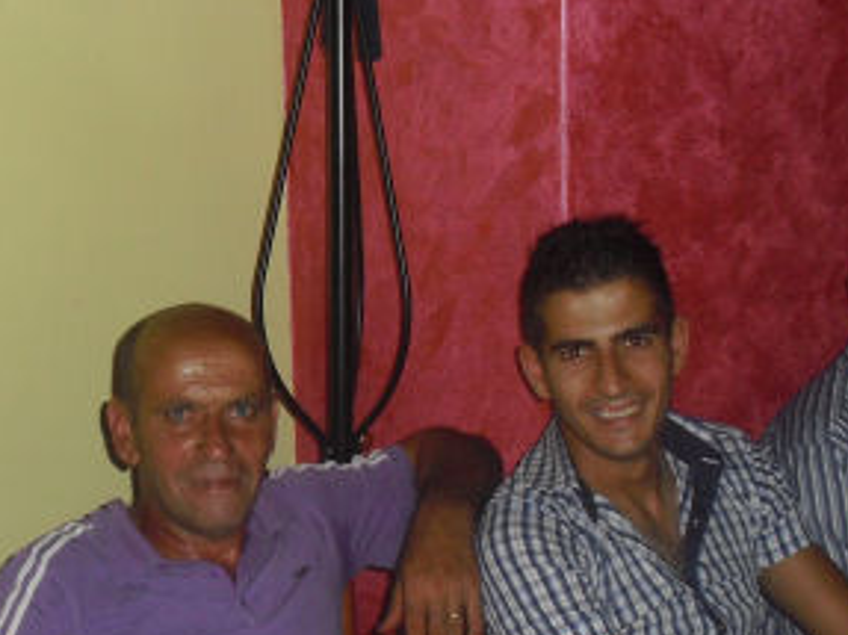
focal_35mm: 74
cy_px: 502
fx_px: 1812
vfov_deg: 19.7
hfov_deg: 25.9
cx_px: 180
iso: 200
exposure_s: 1/60
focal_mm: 6.3
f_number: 3.1
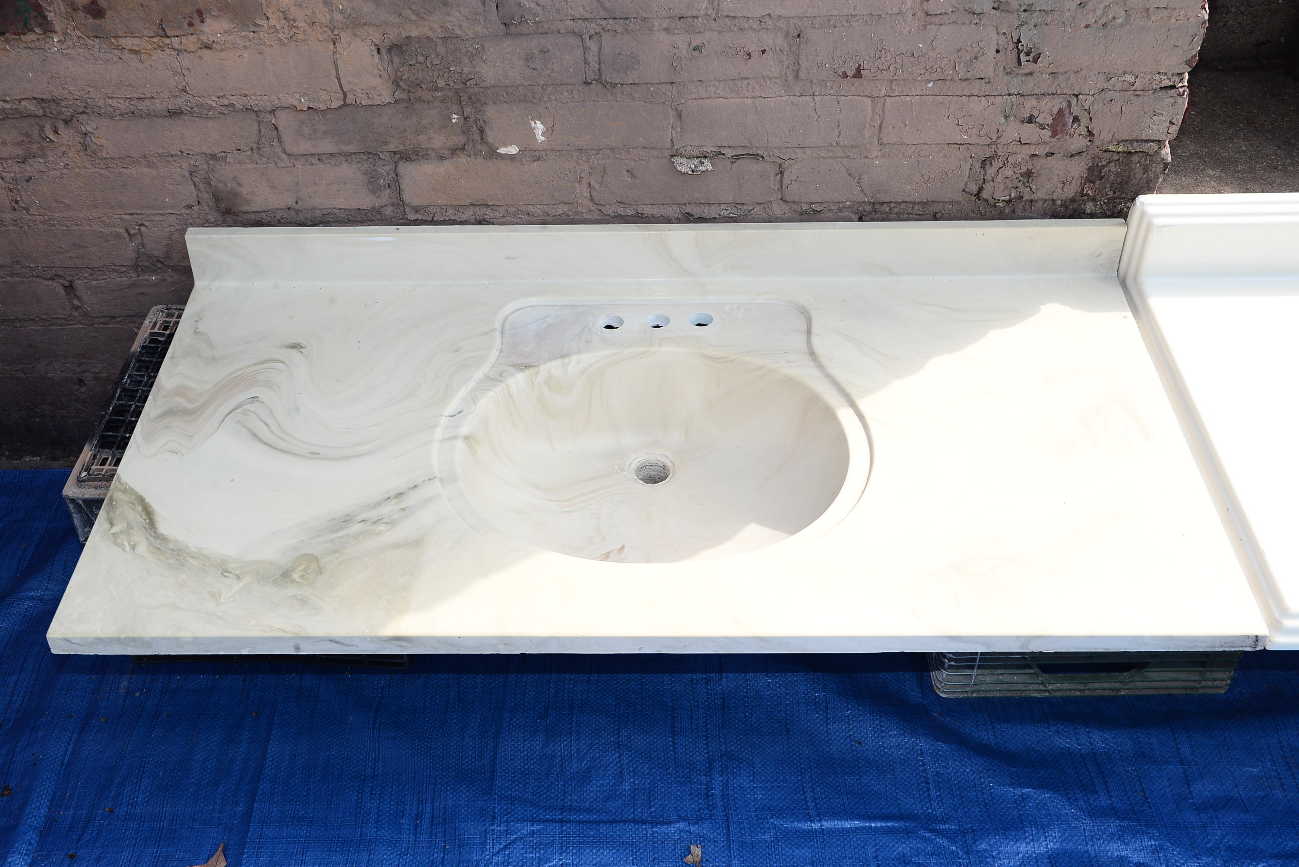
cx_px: 650
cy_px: 434
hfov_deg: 48.4
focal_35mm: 40
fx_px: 1444
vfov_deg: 33.4
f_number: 13
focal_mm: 40
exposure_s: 1/200
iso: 400
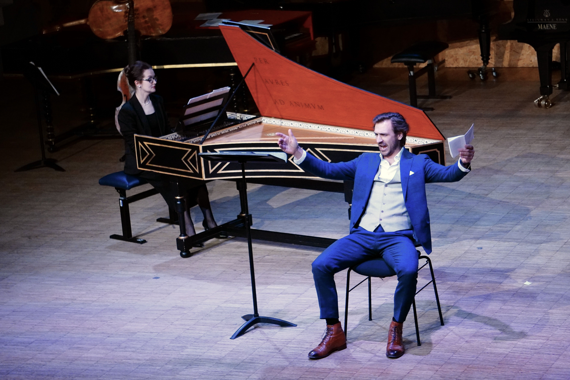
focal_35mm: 120
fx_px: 1900
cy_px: 190
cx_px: 285
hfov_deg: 17.1
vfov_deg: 11.4
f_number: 5
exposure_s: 1/125
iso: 4000
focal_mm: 80
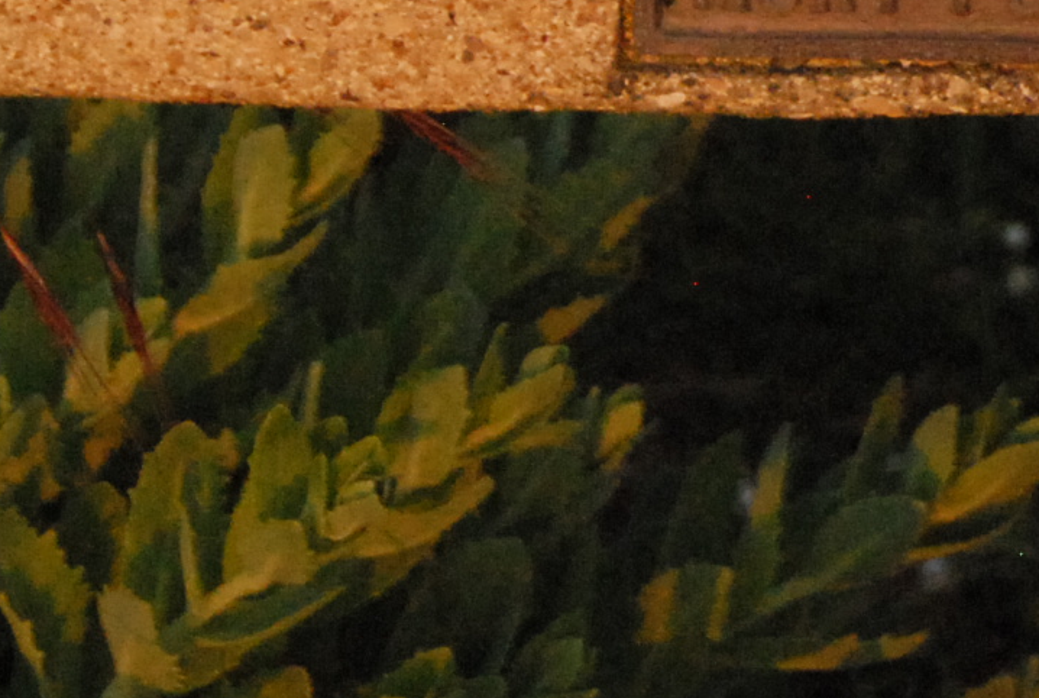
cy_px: -421
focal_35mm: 375
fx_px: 10845
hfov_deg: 5.4
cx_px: 1625
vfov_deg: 3.7
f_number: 7.1
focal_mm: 62
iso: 1600
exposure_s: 1/1000
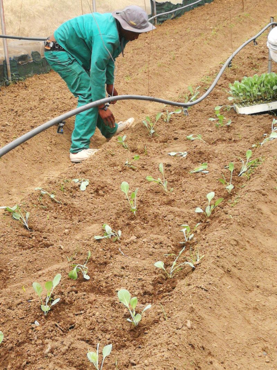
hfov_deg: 20.4
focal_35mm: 72
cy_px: 185
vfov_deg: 27.0
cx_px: 138
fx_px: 768
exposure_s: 1/396
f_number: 1.8
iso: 50
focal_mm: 3.95
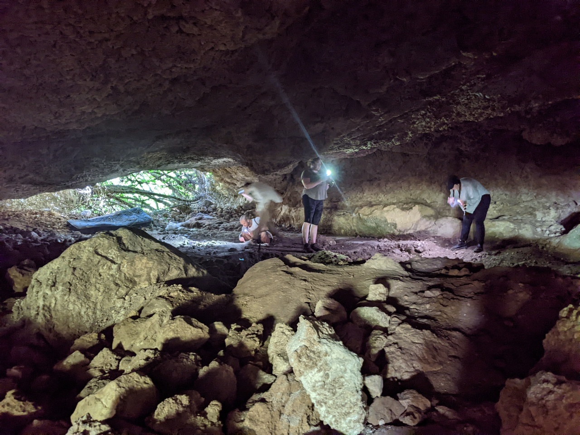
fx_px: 452
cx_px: 290
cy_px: 218
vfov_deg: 51.4
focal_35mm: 27
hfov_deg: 65.3
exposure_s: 1/7.14
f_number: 1.8
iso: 198
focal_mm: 4.44
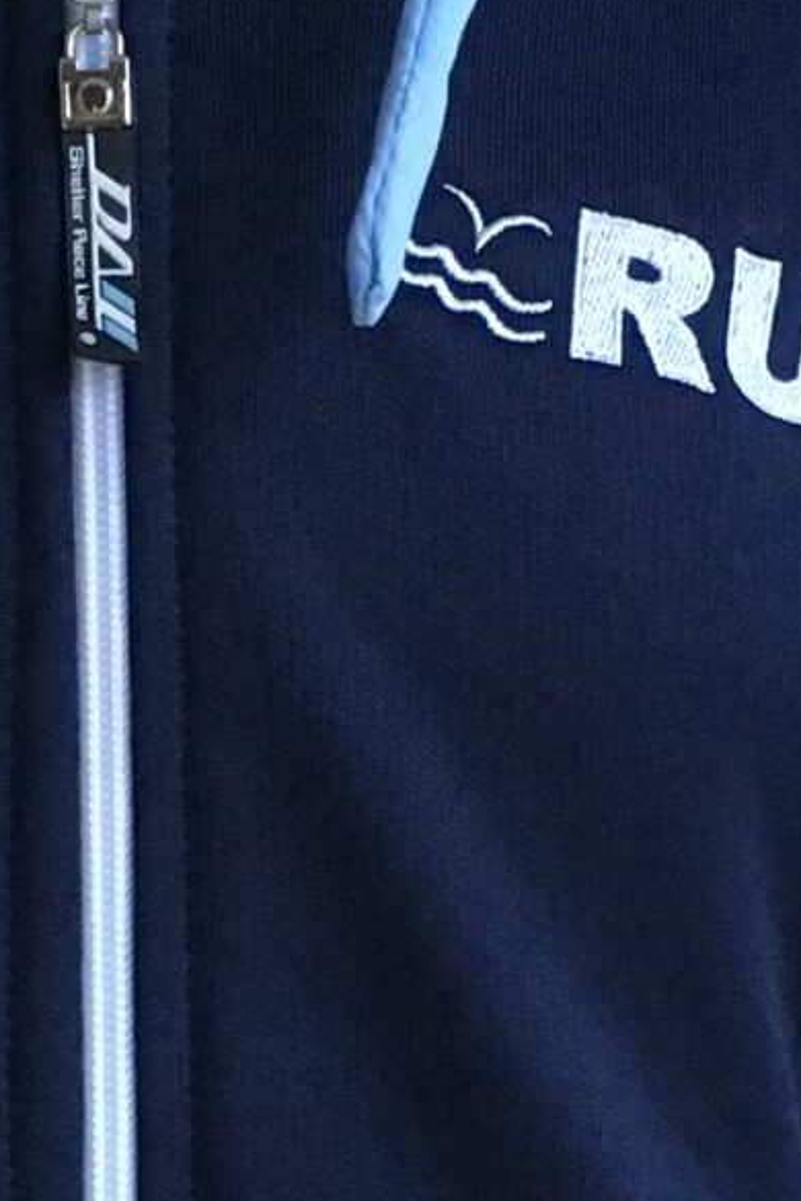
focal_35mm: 132
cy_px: 1037
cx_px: 175
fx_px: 4405
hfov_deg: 10.4
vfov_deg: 15.4
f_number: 2.2
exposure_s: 1/20
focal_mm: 4.15
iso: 200
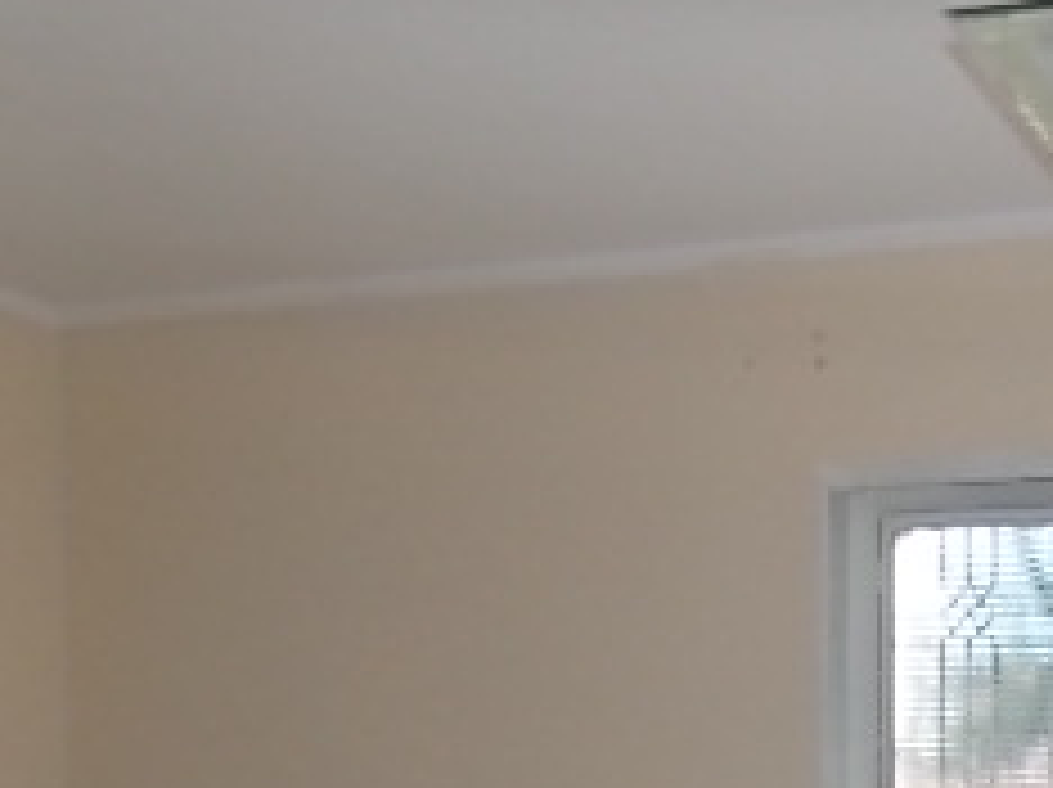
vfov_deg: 21.7
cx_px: 1152
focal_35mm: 63
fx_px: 1914
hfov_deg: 28.1
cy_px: 923
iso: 80
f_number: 3.1
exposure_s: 1/50
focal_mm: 4
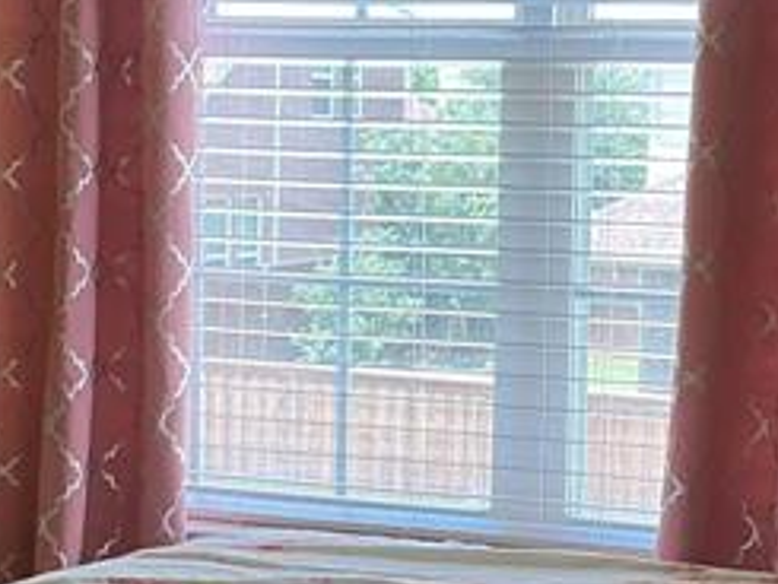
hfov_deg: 16.2
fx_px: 2721
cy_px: 419
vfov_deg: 12.2
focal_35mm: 121
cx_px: 587
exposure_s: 1/60
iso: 50
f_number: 1.8
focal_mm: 3
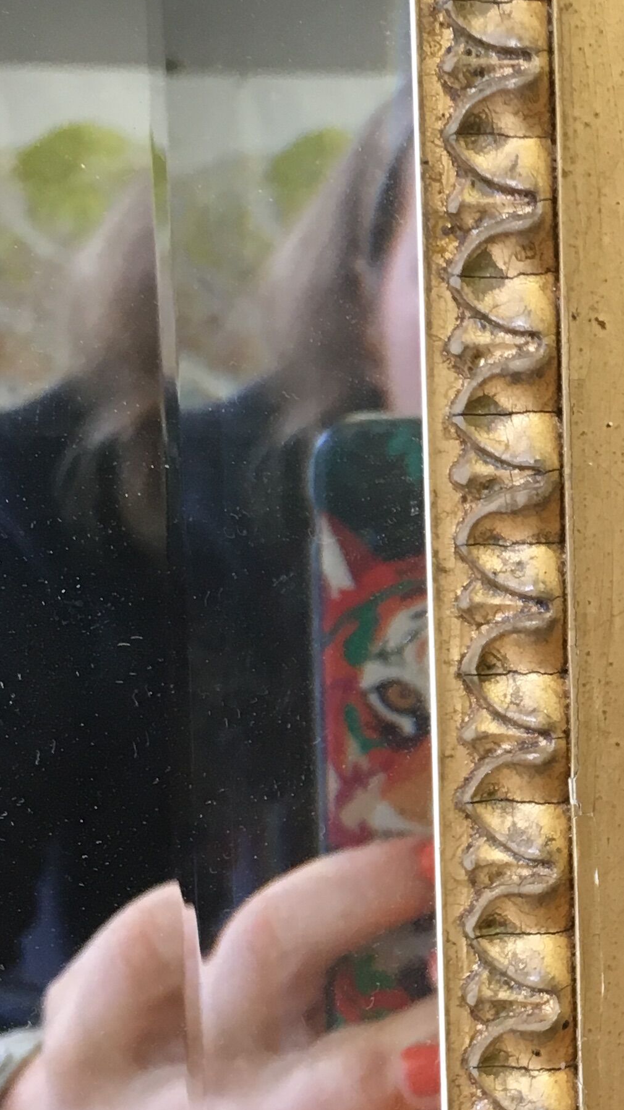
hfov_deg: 16.1
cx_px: 806
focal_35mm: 71
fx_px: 2089
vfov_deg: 29.7
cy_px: 598
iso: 100
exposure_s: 1/33
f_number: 2.2
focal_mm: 4.15
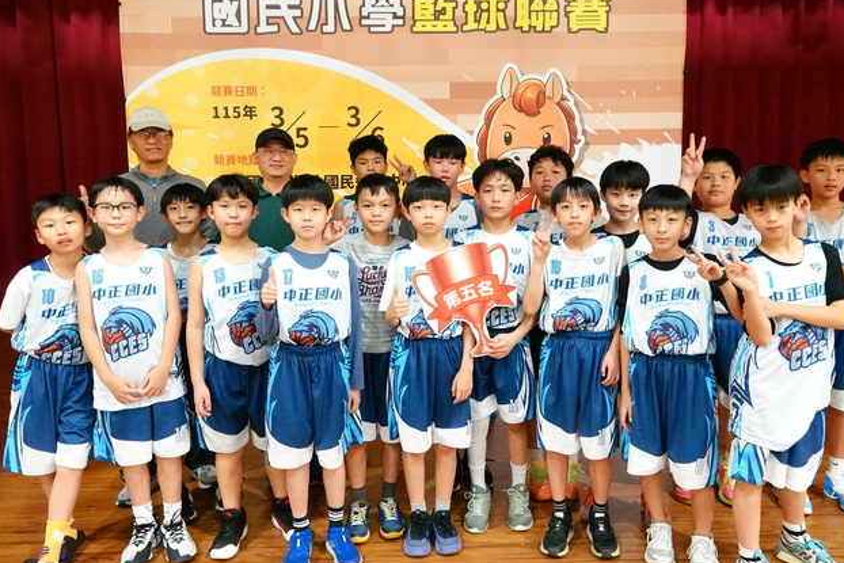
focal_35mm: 27
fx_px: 633
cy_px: 279
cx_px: 441
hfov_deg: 67.3
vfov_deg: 48.0
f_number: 2.4
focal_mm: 8.8
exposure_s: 1/160
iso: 4000
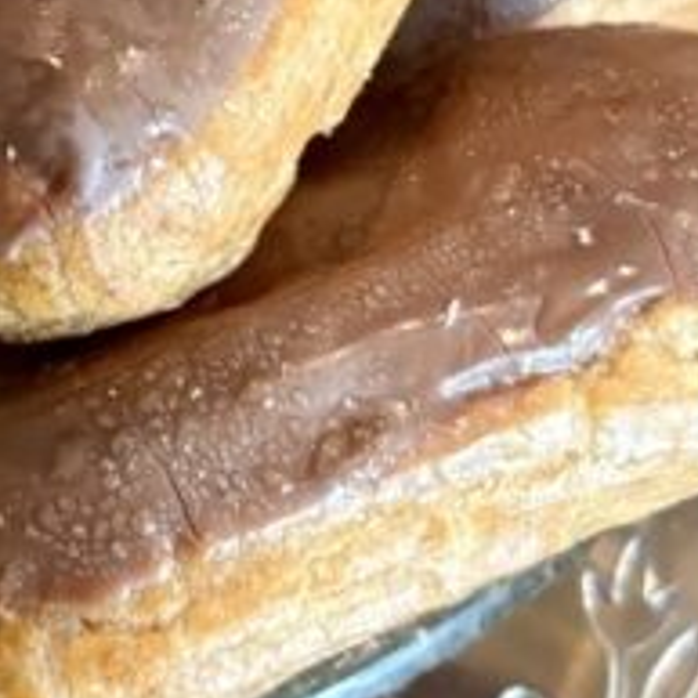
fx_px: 2783
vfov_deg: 14.2
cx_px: -181
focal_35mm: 122
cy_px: 98
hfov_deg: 13.8
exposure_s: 1/50
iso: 250
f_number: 1.6
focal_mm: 5.96
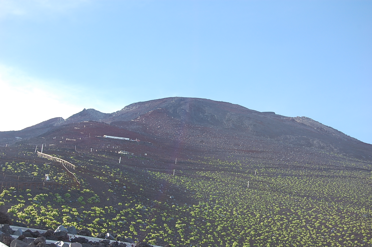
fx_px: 588
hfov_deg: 35.1
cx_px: 186
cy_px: 124
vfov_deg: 23.7
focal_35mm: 57
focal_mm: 38
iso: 200
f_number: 7.1
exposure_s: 1/200
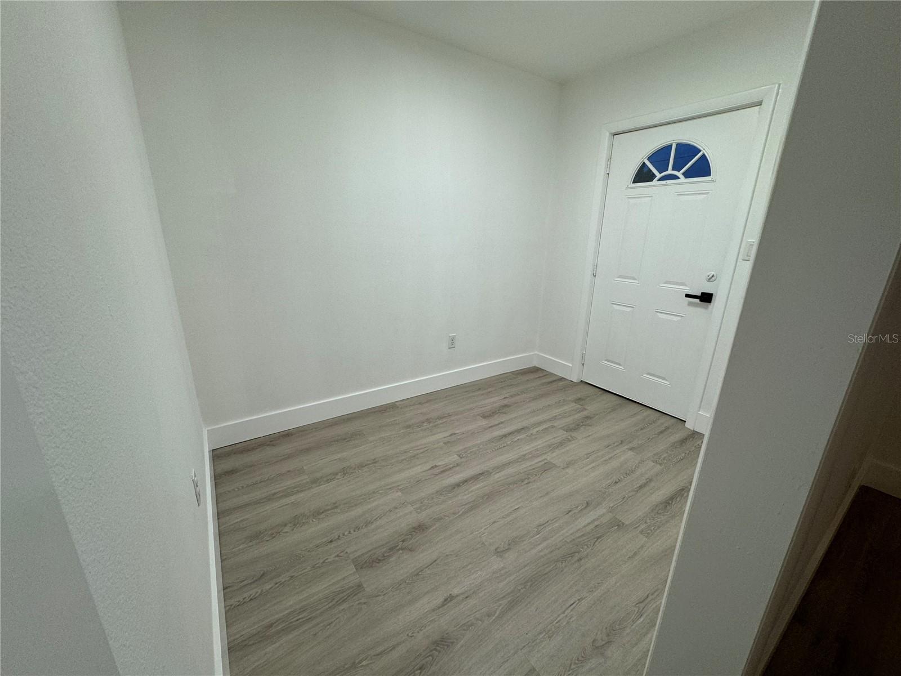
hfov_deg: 102.1
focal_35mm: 14
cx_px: 450
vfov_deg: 85.7
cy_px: 338
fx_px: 364
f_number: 2.2
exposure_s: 1/120
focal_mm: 2.22
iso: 100
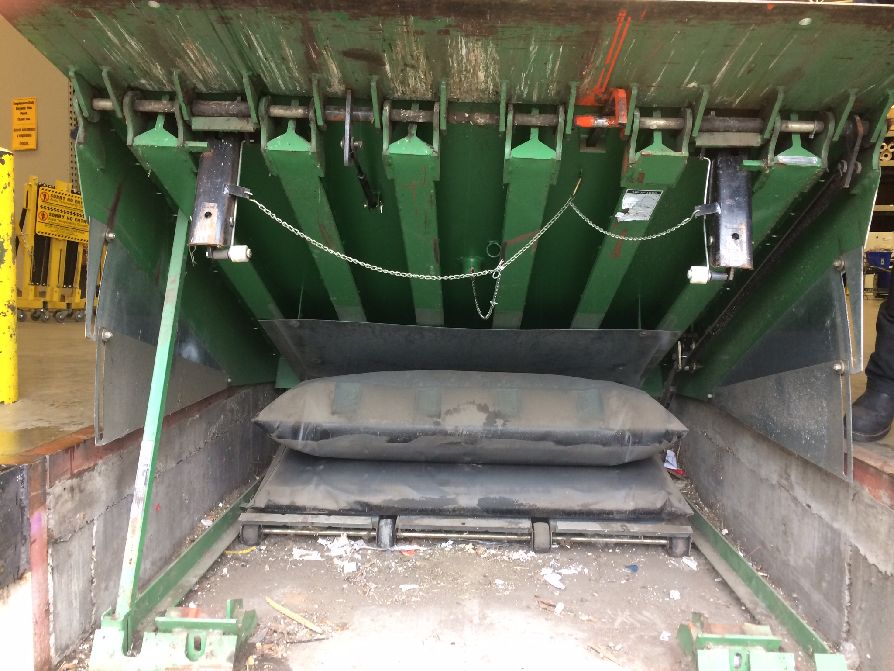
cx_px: 447
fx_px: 749
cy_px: 336
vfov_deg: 48.2
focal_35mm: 29
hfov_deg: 61.7
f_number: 2.2
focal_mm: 4.15
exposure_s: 1/30
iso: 80
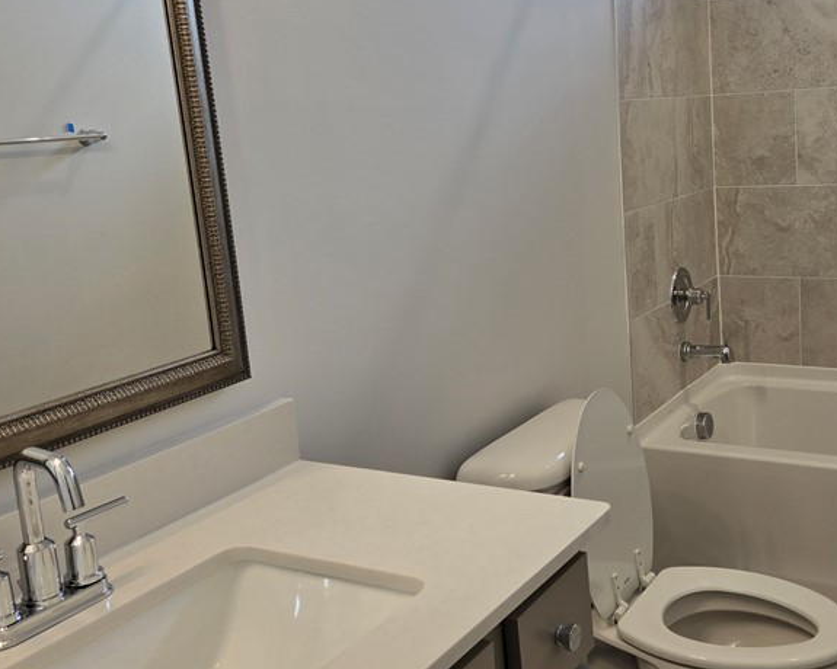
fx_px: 991
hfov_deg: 44.8
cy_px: 287
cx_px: 590
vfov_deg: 37.3
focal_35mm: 40
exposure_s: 1/120
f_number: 1.8
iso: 32
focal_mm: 5.4
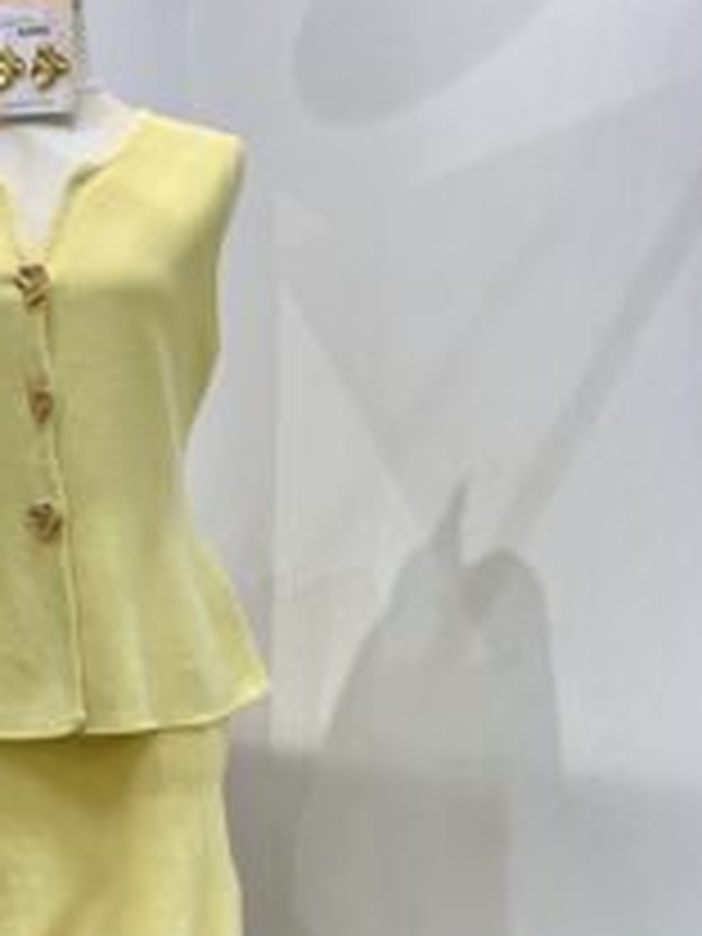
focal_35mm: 50
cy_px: 747
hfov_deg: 28.1
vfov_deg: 36.9
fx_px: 1352
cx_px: 76
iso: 80
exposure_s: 1/100
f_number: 1.5
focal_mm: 5.7
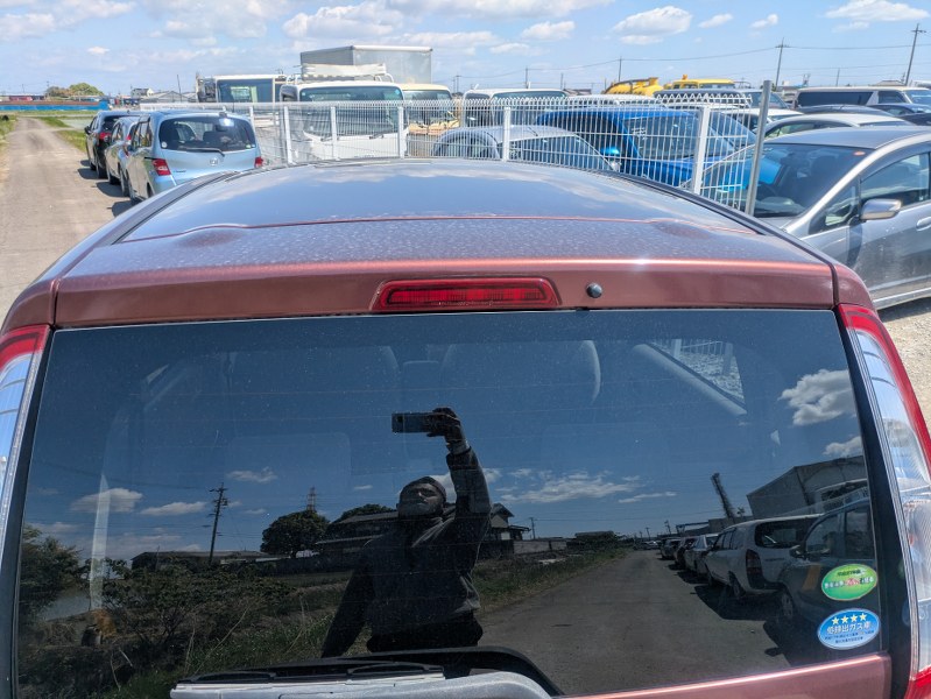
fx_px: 673
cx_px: 466
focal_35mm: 25
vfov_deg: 54.9
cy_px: 350
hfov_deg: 69.4
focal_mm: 5.43
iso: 43
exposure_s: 1/1653
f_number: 1.89
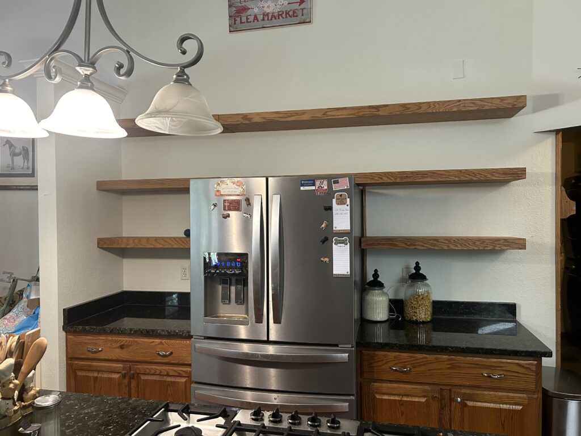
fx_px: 436
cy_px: 218
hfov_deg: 67.3
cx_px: 290
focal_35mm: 26
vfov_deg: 53.1
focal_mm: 5.7
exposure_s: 1/60
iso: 320
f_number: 1.5
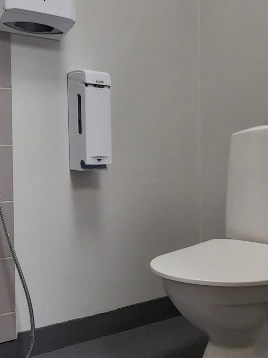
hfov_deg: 38.7
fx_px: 361
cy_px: 173
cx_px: 44
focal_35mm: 35
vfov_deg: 52.6
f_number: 2.2
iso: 200
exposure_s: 1/50
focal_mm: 1.74
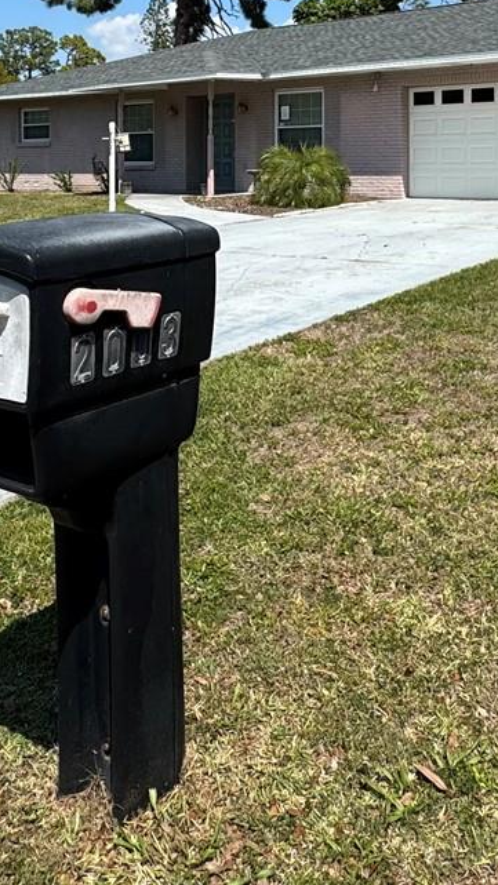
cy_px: 170
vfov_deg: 49.5
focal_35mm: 38
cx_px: 283
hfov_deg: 31.1
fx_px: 892
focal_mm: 2.22
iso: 50
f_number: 2.2
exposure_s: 1/2415
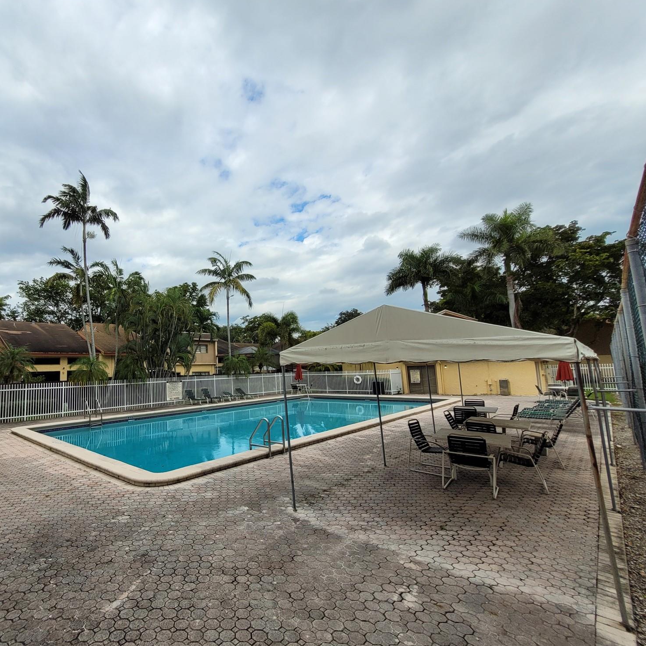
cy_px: 333
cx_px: 217
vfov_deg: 87.4
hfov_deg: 84.5
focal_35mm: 16
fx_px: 338
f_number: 2.2
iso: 40
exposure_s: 1/1380
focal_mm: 1.74
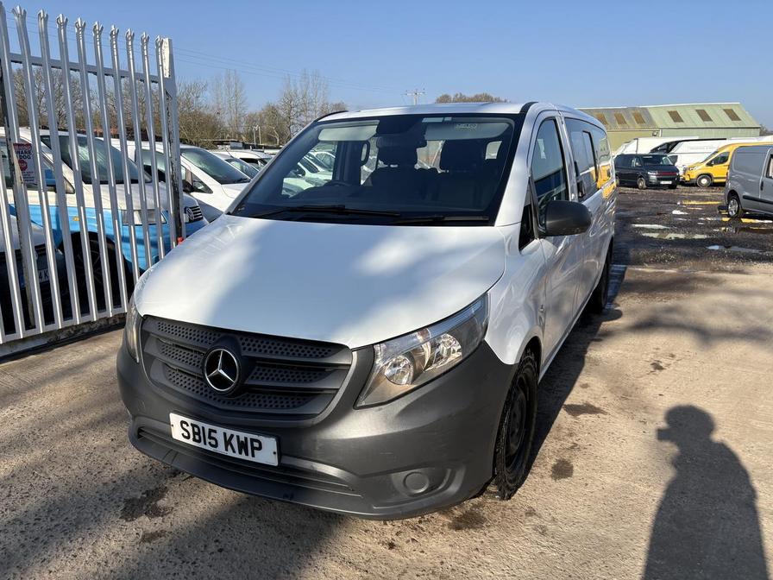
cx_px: 386
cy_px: 290
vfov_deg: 53.1
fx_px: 581
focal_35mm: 26
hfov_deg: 67.3
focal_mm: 5.96
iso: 50
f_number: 1.6
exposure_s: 1/2985
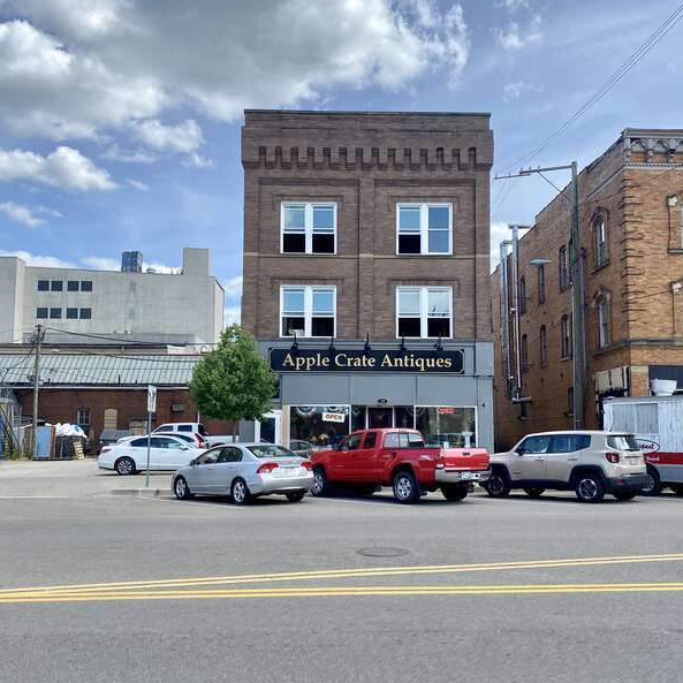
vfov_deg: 52.5
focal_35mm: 31
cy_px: 322
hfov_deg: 52.5
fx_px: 692
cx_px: 341
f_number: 1.8
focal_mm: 4.25
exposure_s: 1/2410
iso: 32
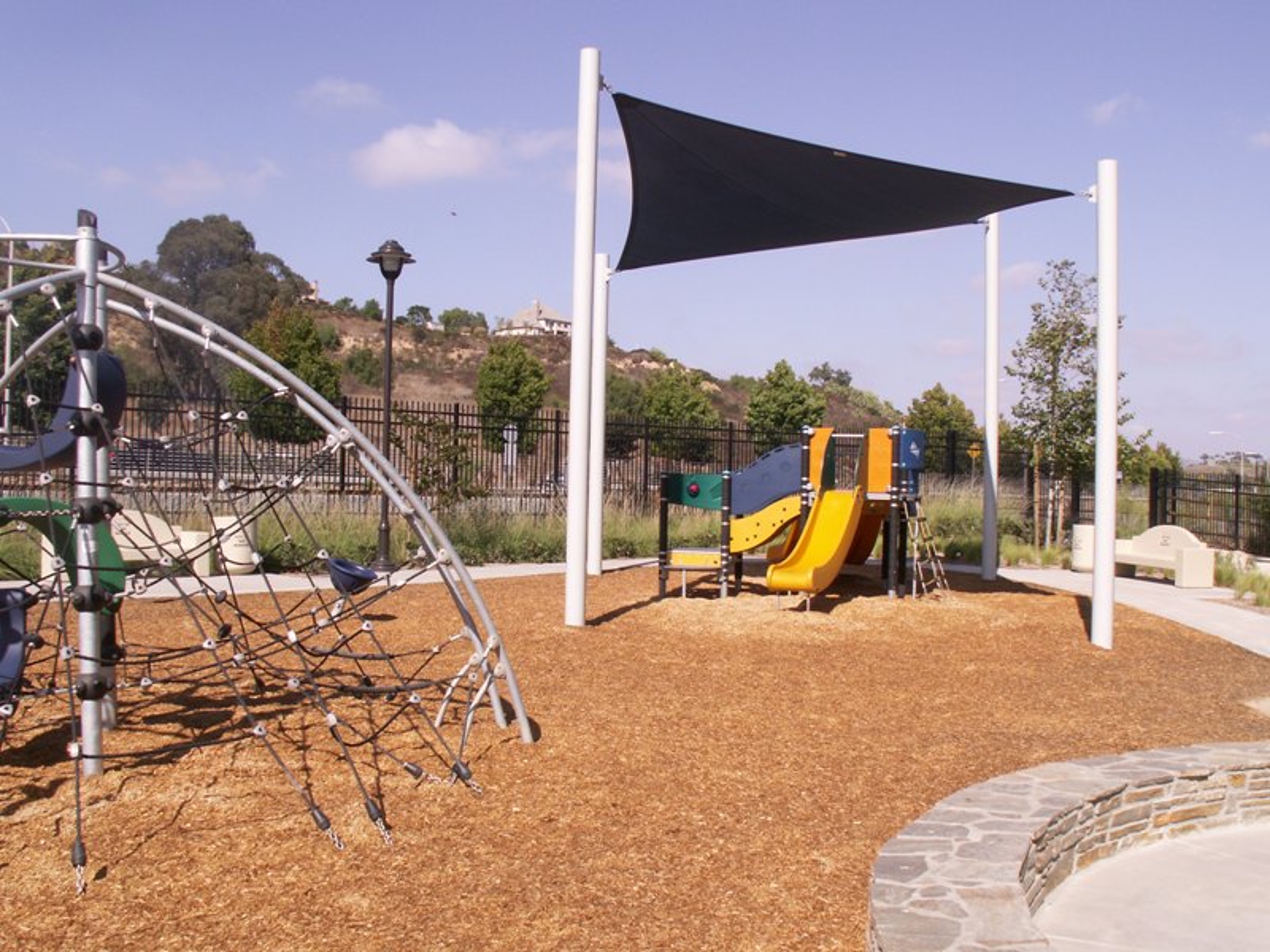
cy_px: 476
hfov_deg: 52.6
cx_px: 635
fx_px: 1284
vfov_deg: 40.7
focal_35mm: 35
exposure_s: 1/400
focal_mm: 5.86
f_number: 5.6
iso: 50
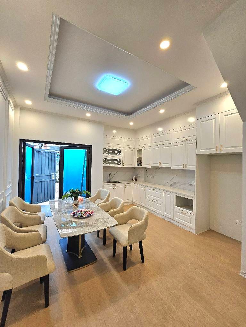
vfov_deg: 106.2
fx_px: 123
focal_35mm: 13
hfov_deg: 89.9
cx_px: 123
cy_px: 164
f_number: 2.2
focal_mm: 2.2
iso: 80
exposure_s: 1/101
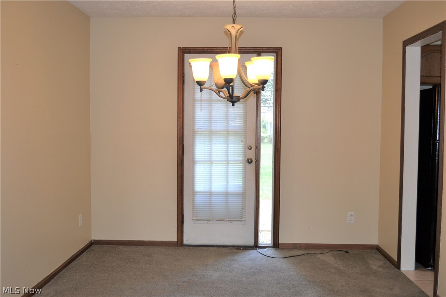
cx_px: 223
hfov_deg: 53.1
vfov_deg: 36.9
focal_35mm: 36
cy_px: 148
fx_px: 446
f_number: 4
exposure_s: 1/60
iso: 400
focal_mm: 24
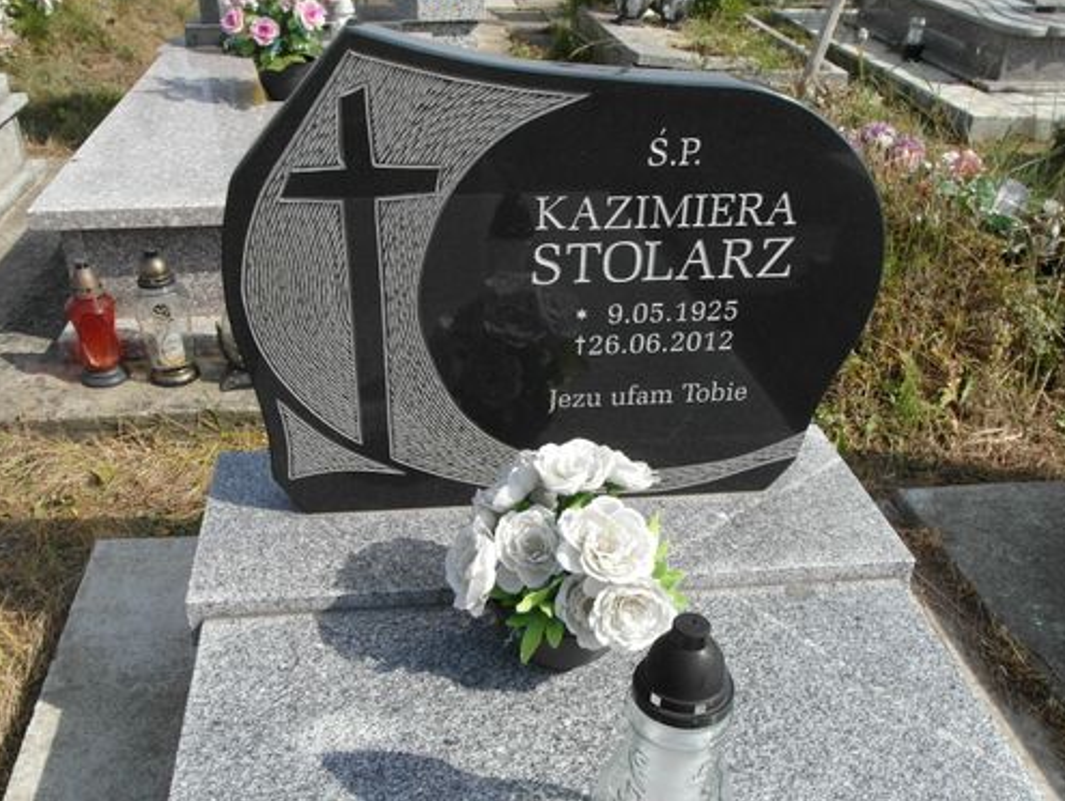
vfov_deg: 45.2
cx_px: 495
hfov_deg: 58.3
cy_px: 493
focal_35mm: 31
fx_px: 954
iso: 80
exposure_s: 1/500
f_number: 4.4
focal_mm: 5.2
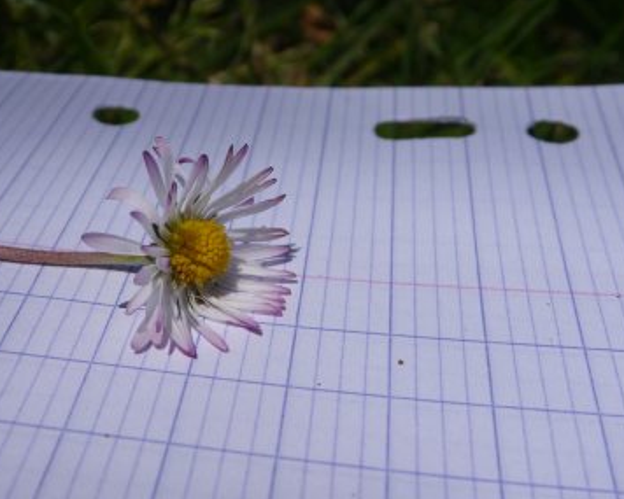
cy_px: 226
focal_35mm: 54
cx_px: 226
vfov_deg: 28.1
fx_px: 998
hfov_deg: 34.5
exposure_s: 1/250
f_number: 13
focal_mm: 7.4
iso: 80
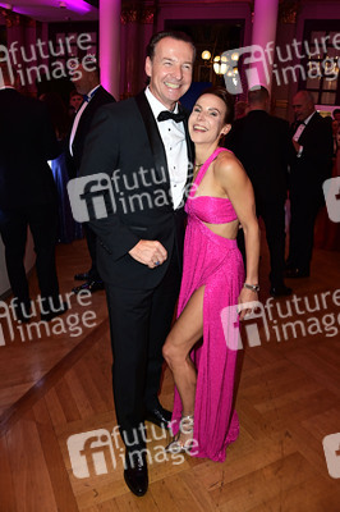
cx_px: 170
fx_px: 341
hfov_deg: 53.1
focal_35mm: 24
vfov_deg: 73.8
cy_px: 256
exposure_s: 1/50
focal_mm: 24
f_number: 5.6
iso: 2000
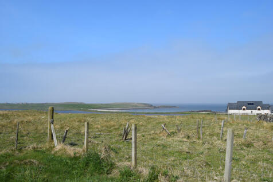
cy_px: 91
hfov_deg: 67.4
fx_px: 205
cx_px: 136
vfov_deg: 47.9
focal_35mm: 27
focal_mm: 18
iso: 200
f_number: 10
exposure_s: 1/400
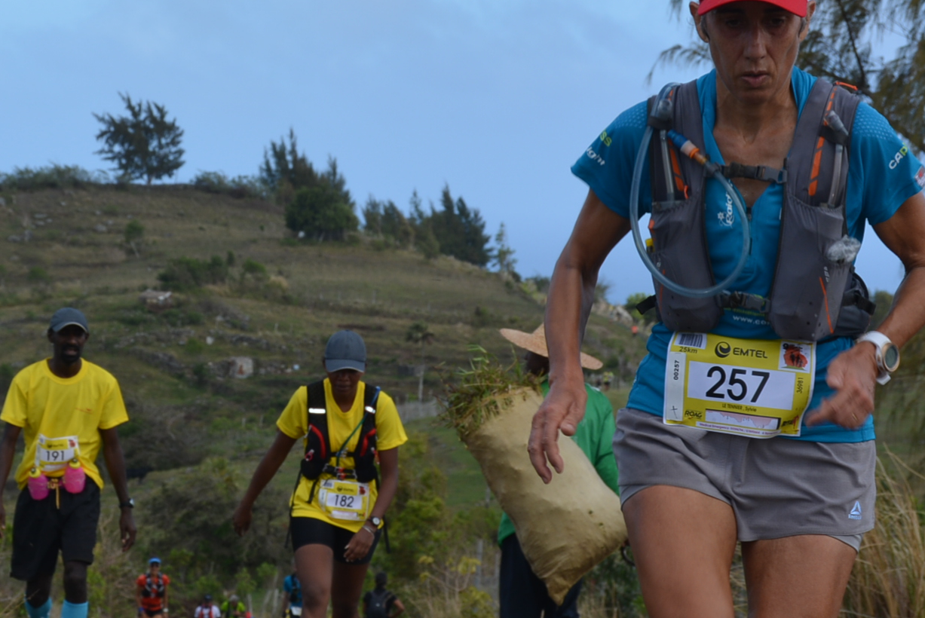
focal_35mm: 201
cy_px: 370
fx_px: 5174
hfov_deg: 10.2
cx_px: 312
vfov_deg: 6.8
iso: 100
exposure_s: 1/200
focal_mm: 55
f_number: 8
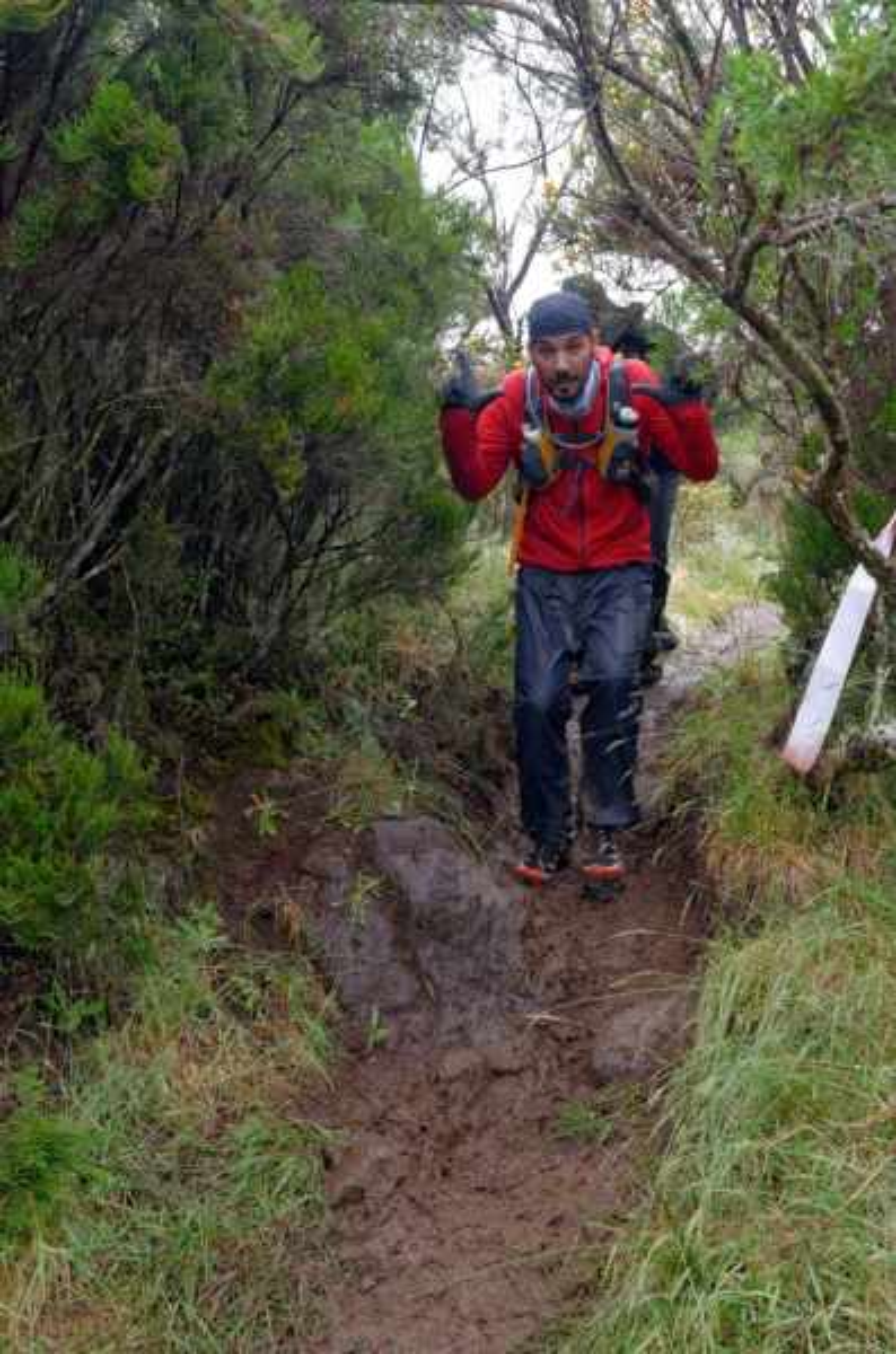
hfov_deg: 36.7
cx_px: 448
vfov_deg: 53.2
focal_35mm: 36
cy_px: 677
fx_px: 1351
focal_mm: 24
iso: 1000
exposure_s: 1/500
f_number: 8
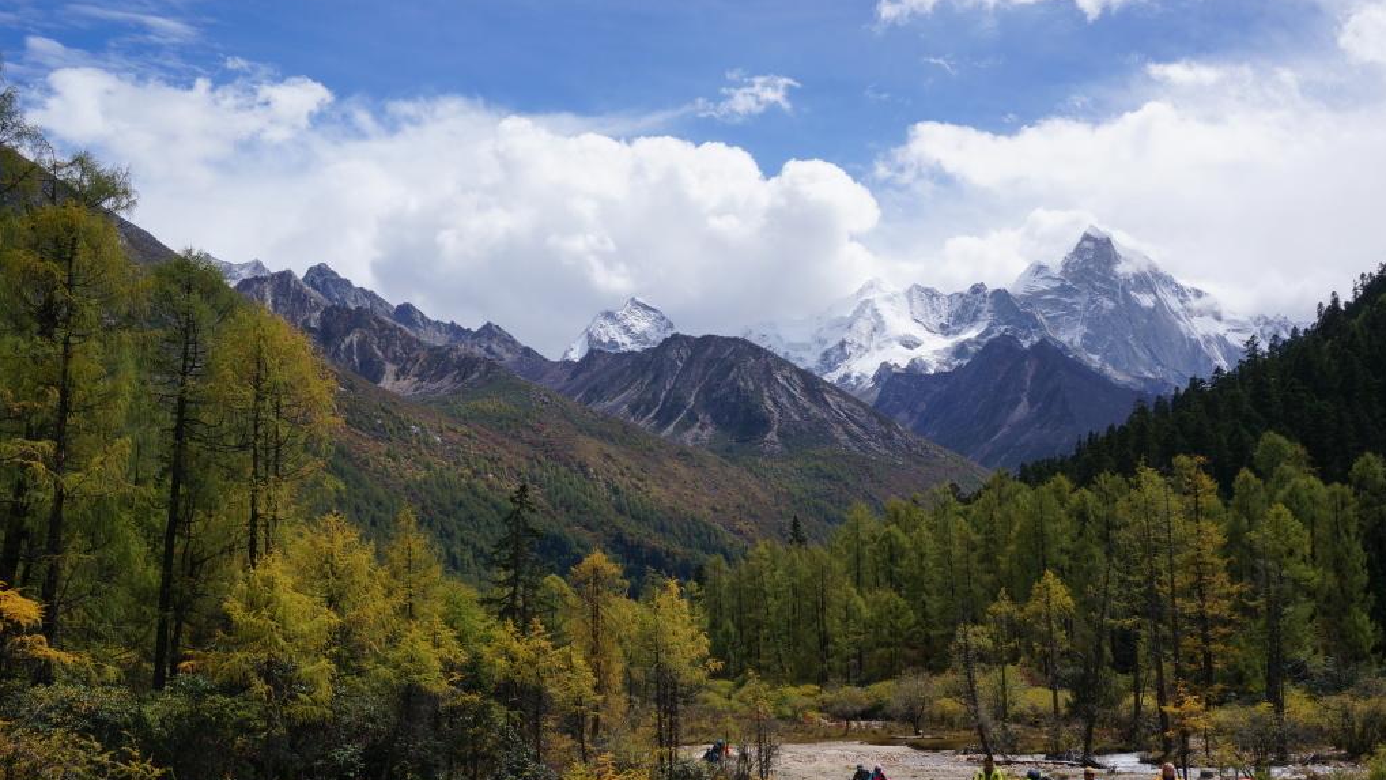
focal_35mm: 41
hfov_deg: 49.4
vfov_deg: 29.0
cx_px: 695
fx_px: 1507
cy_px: 407
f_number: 13
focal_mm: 26
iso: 100
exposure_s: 1/160
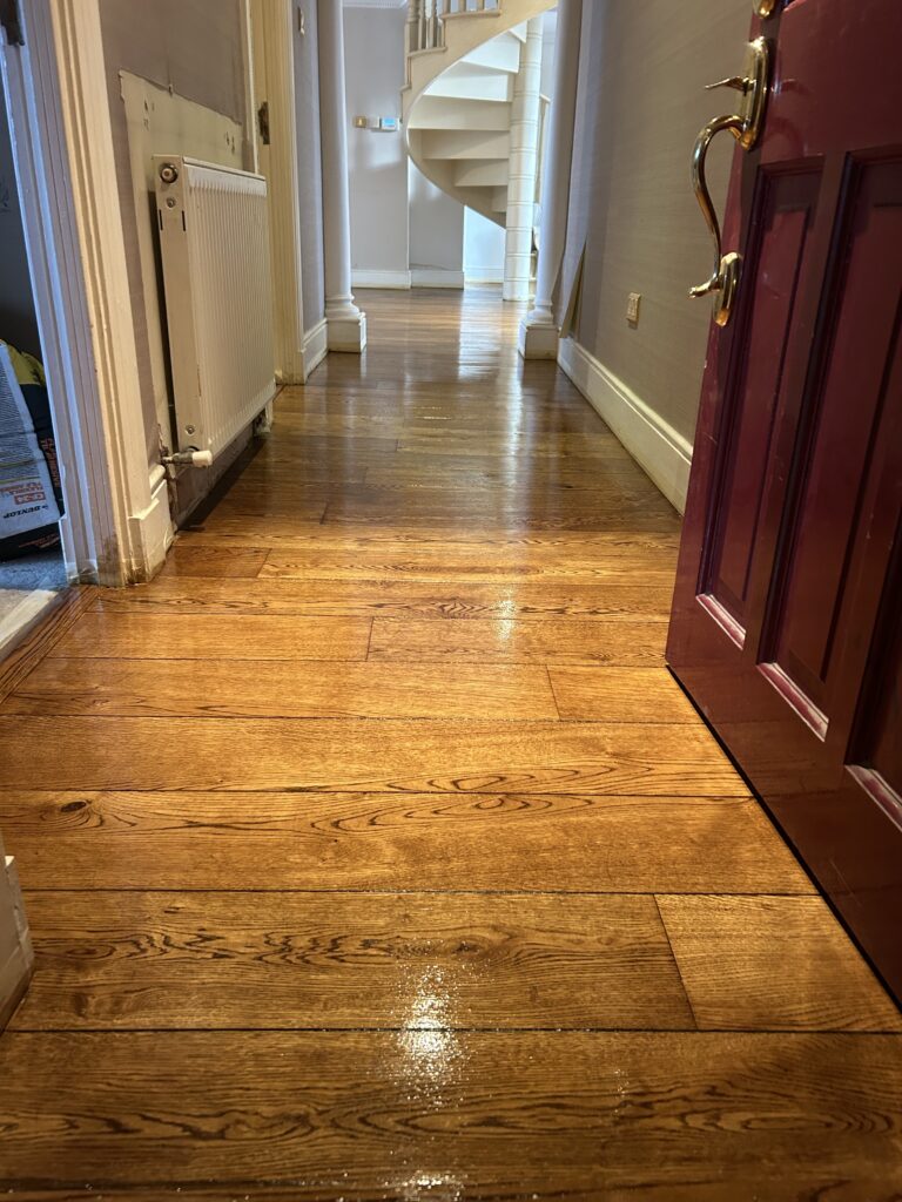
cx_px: 451
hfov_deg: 53.1
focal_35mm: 26
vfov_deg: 67.3
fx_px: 903
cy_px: 601
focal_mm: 5.7
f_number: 1.5
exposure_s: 1/50
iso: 320
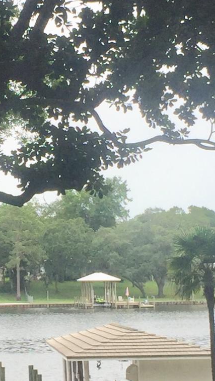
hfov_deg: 9.6
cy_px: 229
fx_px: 1265
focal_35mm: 125
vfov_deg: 17.1
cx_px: -4
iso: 32
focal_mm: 4.15
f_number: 2.2
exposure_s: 1/964
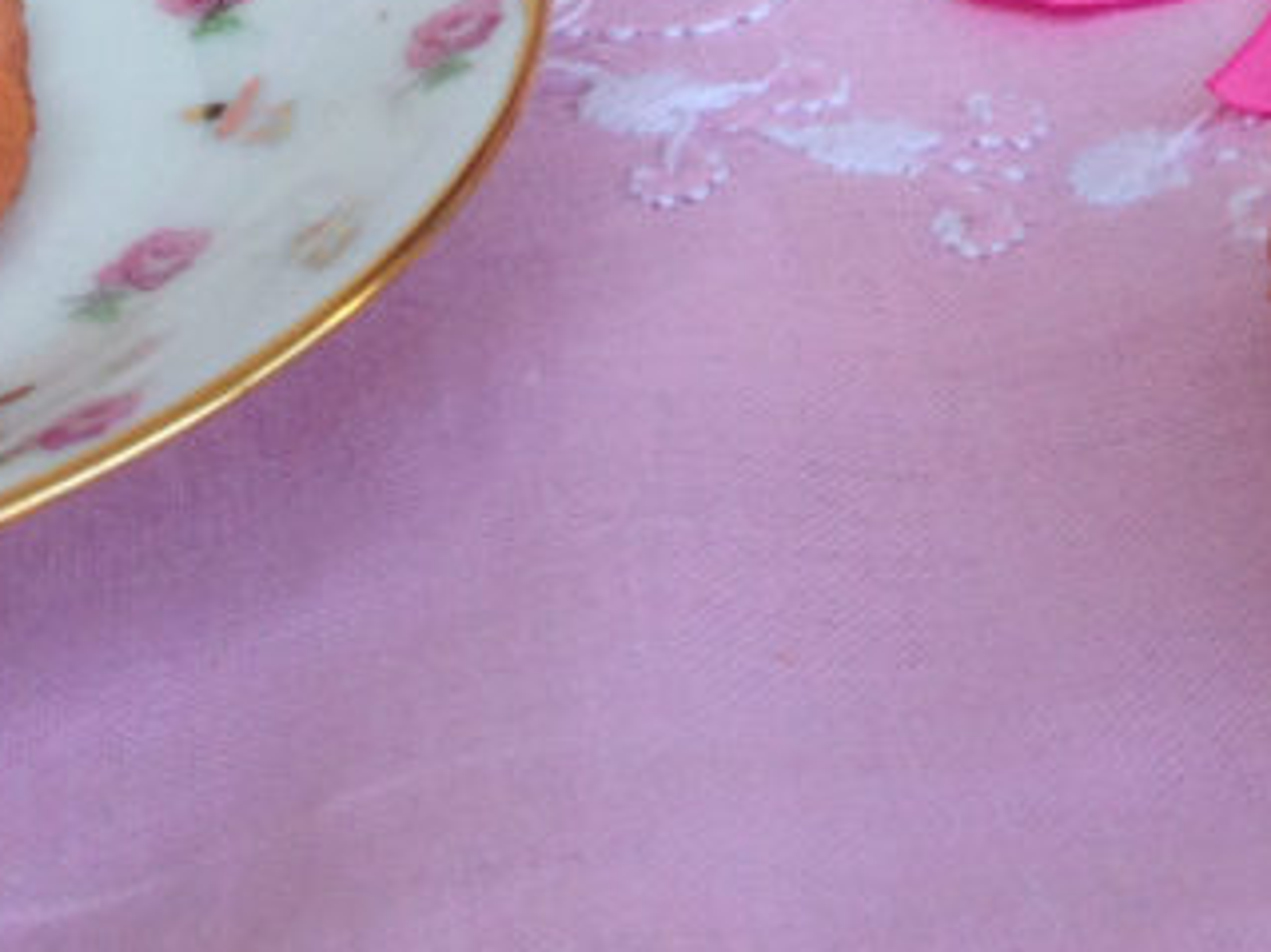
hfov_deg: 16.3
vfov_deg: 11.4
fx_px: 4441
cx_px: 837
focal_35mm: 121
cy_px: -701
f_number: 2.4
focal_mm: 4.12
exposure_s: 1/191
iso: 50
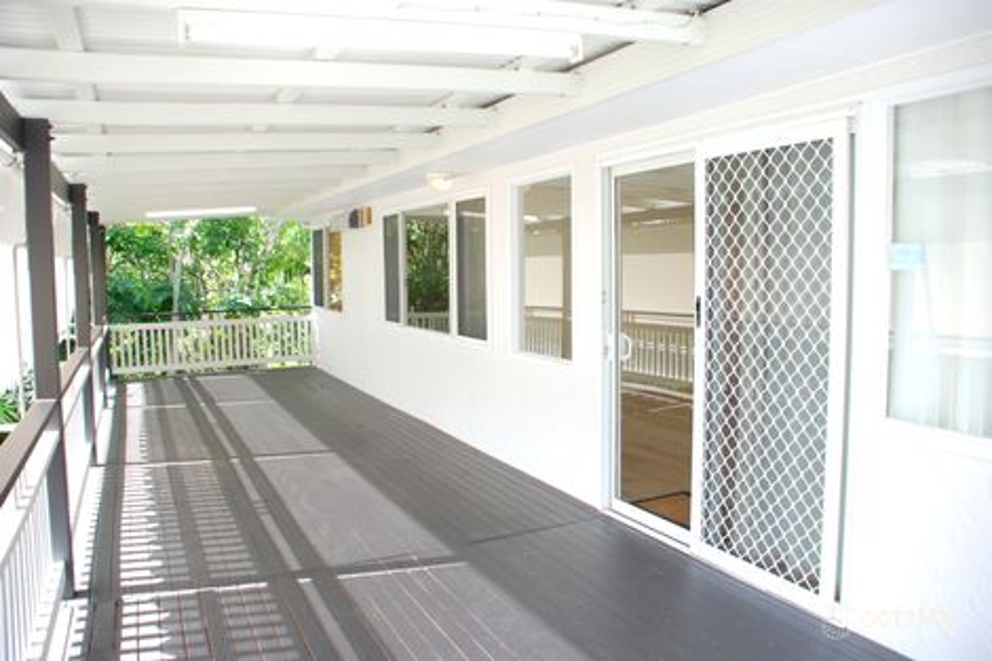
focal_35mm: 27
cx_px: 496
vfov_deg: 47.9
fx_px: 744
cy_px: 330
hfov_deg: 67.4
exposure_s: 1/125
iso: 180
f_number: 5.6
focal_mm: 18
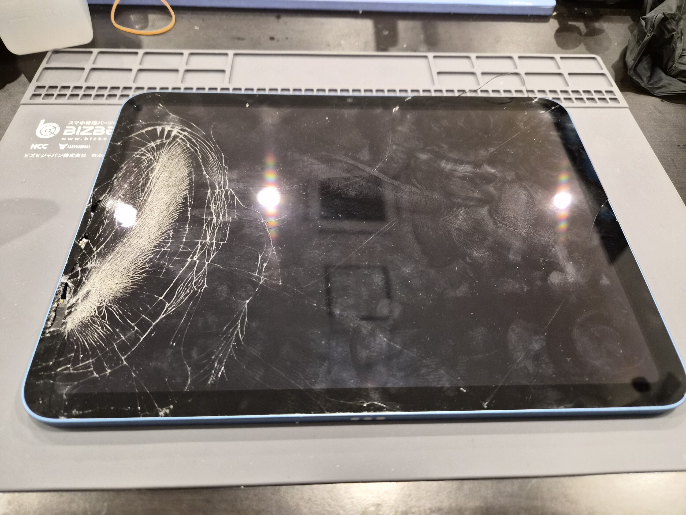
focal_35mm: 23
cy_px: 258
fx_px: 456
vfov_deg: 58.9
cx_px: 343
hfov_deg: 73.9
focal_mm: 5.4
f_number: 1.8
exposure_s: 1/100
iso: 800
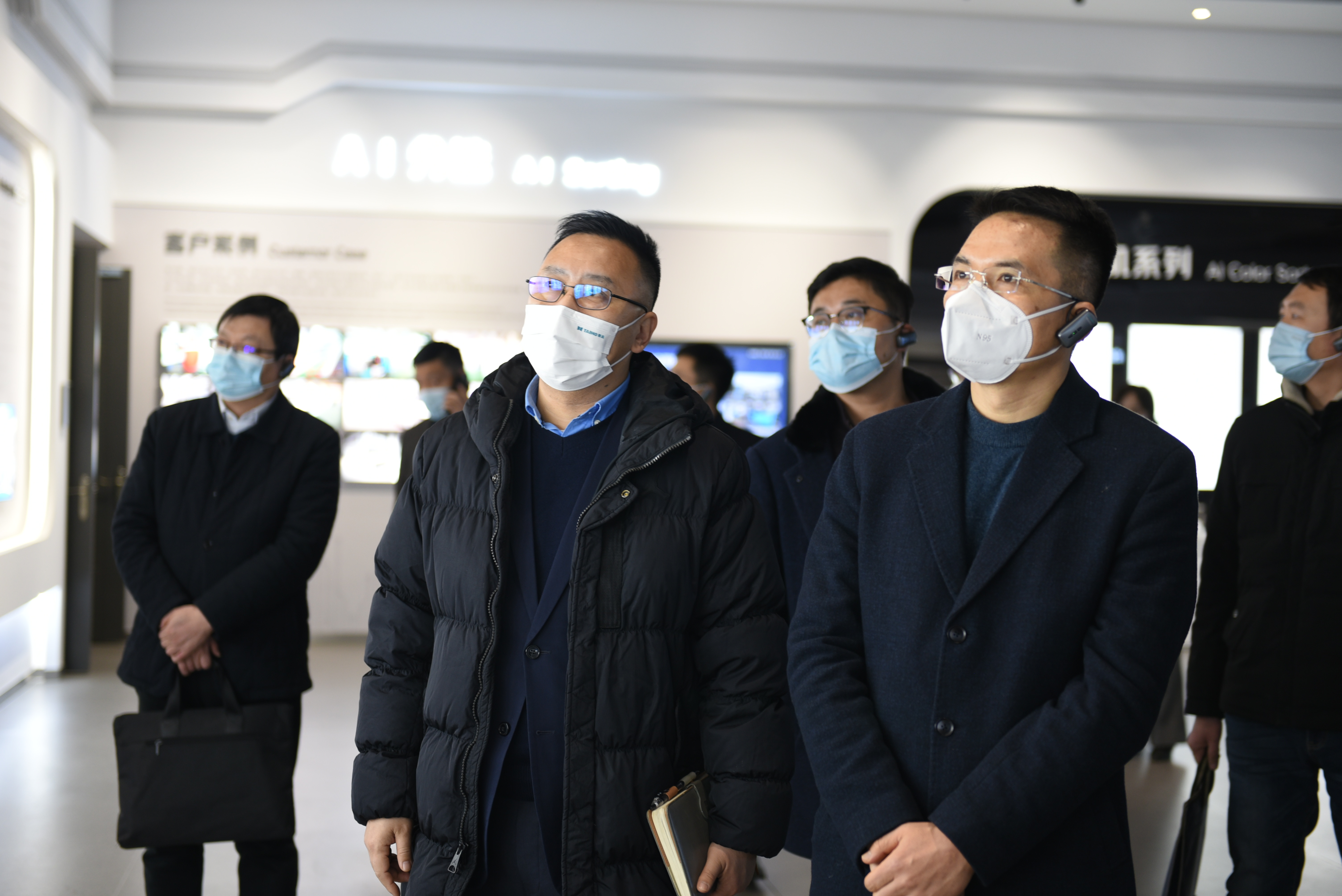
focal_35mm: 56
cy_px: 448
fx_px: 2088
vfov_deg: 24.2
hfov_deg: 35.6
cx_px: 671
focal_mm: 56
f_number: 2.8
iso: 450
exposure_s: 1/80
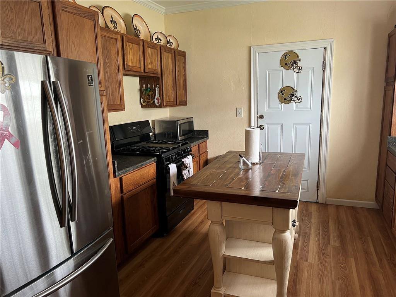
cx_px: 198
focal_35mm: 26
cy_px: 148
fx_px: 297
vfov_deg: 53.1
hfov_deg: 67.3
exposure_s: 1/60
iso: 160
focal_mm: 5.7
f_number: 1.5
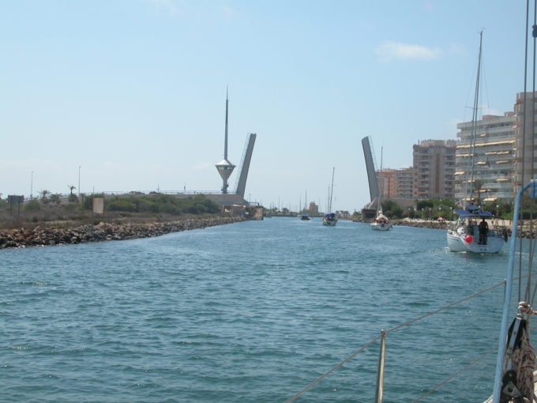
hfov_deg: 29.4
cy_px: 202
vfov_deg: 22.3
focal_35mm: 66
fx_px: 1024
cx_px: 268
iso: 100
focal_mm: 16.8
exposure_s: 1/410
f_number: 7.3
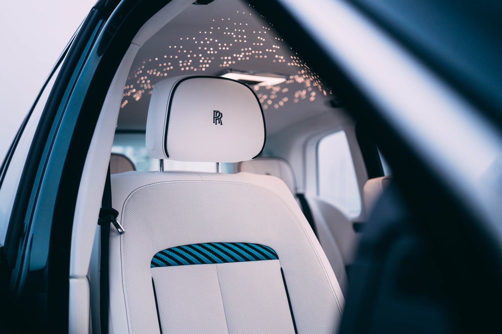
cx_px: 251
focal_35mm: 43
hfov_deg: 45.5
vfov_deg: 31.2
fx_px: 599
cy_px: 167
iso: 400
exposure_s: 1/30
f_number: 2
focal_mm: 43
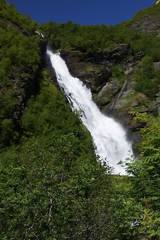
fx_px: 267
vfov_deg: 48.4
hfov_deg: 33.3
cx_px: 96
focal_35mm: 40
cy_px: 131
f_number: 5.6
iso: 200
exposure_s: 1/500
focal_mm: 20
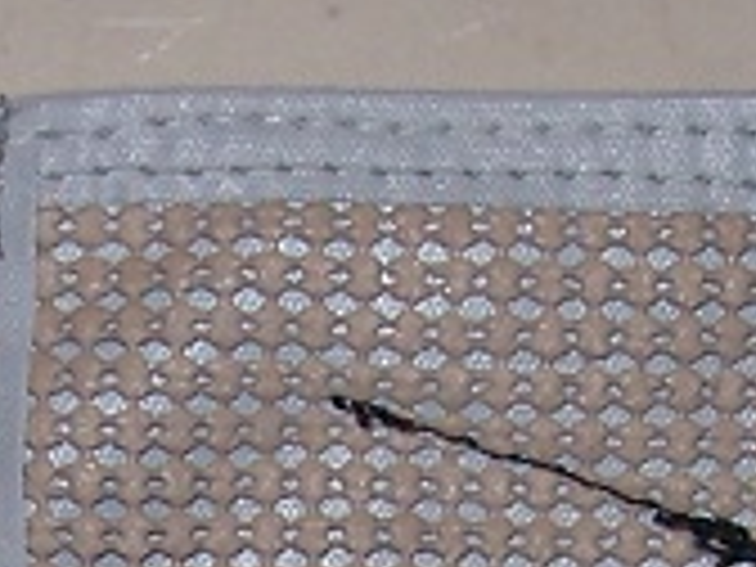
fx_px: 4412
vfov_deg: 7.2
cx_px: 148
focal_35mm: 202
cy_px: 927
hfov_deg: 9.8
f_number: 2.7
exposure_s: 1/60
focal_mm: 5.6
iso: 80
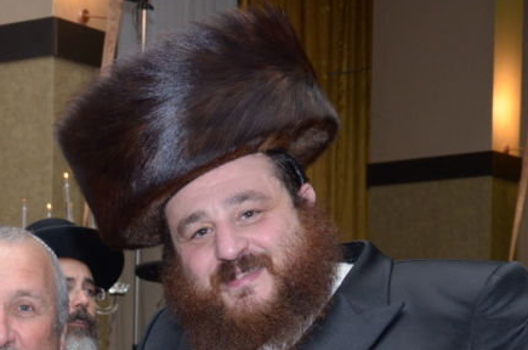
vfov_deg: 12.6
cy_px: 386
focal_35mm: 106
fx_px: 1551
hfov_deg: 18.8
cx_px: 2
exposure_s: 1/160
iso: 800
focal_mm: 30
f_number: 5.6
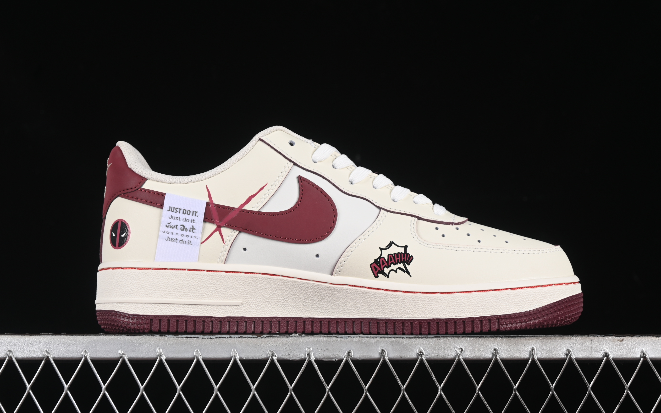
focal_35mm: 77
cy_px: 198
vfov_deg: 16.9
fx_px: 1387
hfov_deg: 26.8
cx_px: 332
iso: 160
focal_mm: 50
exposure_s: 1/80
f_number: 8
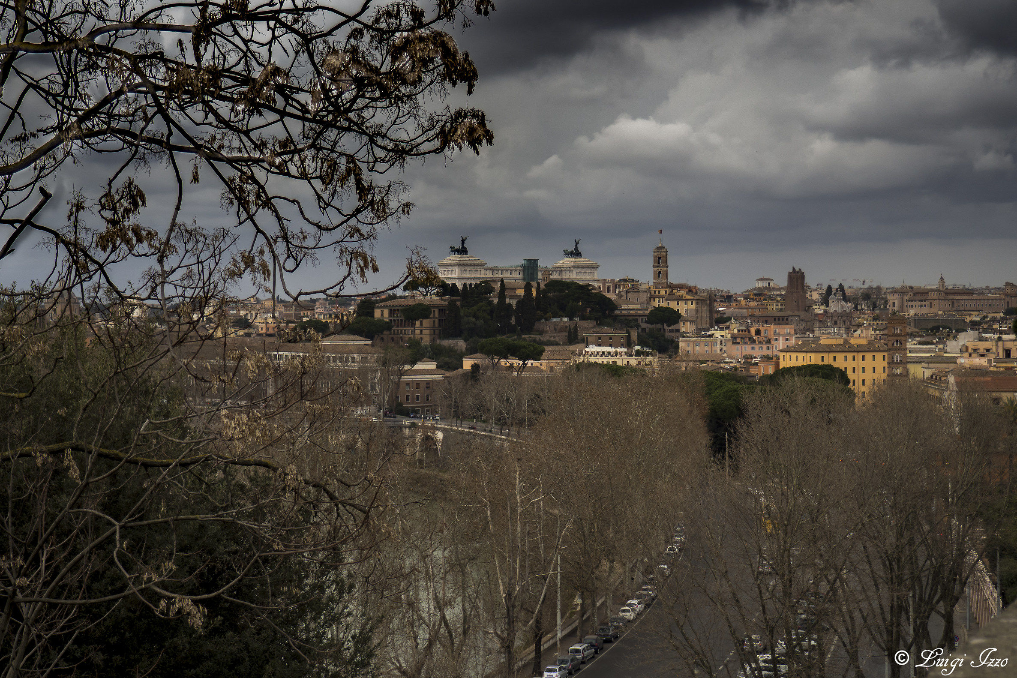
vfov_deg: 22.2
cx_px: 504
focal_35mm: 61
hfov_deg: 32.9
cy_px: 300
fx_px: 1723
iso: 640
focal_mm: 29
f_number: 5
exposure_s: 1/125
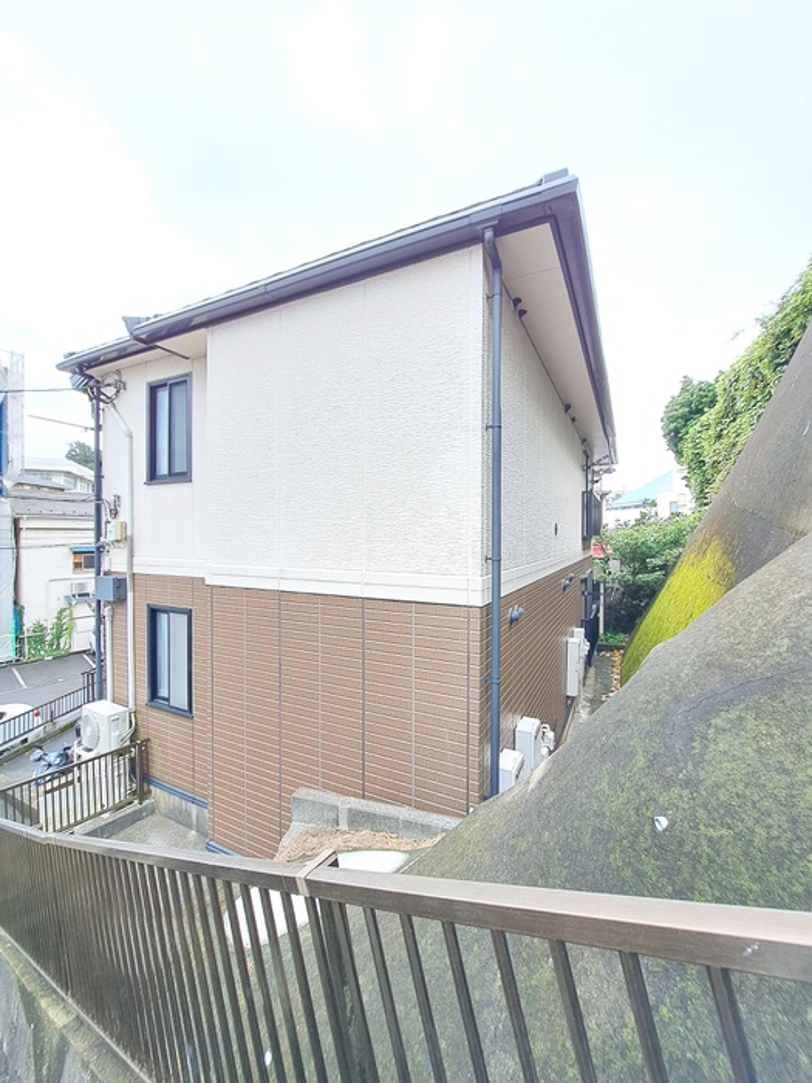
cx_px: 406
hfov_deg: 89.9
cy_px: 542
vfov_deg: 106.2
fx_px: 407
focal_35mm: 13
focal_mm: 1.74
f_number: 2.2
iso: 50
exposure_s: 1/210
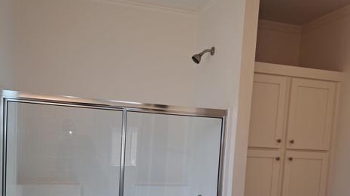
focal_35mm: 36
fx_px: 334
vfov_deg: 31.7
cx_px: 175
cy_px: 165
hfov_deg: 55.3
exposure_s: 1/120
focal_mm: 5.23
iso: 50
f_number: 1.8
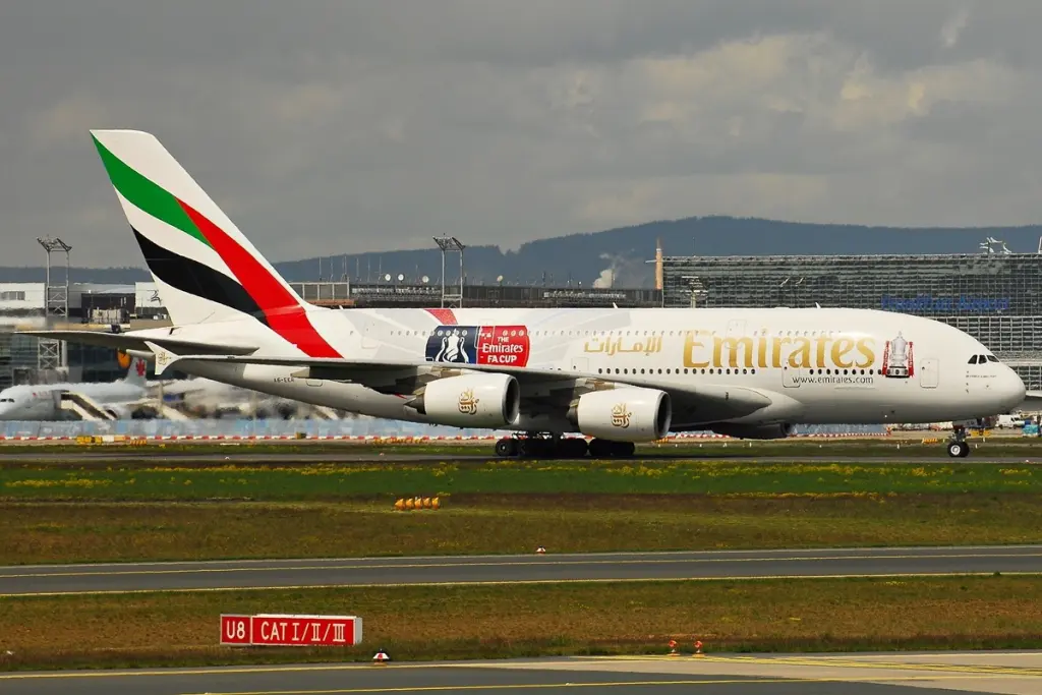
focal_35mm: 248
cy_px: 348
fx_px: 7164
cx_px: 521
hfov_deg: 8.3
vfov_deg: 5.6
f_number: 8
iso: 200
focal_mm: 165
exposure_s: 1/750
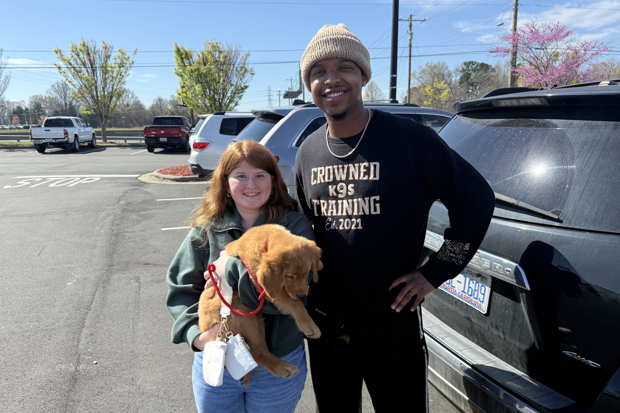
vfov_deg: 51.3
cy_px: 219
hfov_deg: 71.5
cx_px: 310
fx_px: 431
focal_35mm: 25
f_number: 1.78
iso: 100
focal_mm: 6.76
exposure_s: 1/2801
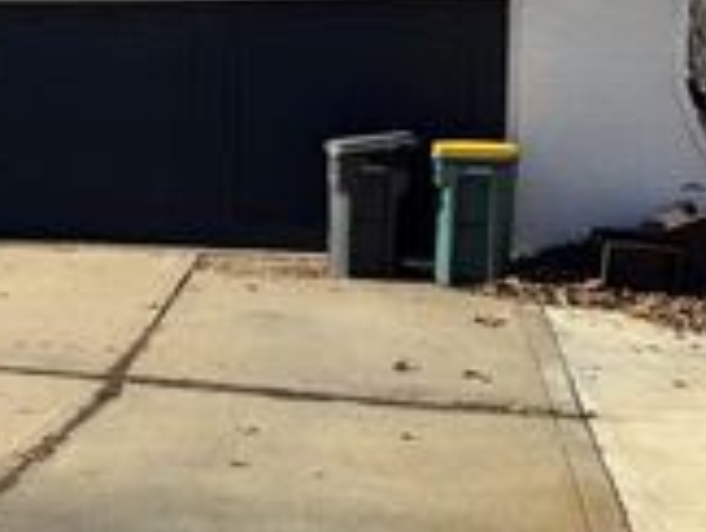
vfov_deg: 19.9
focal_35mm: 74
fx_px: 1511
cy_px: 168
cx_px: -157
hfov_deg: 23.8
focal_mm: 6.76
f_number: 1.78
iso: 80
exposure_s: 1/2959
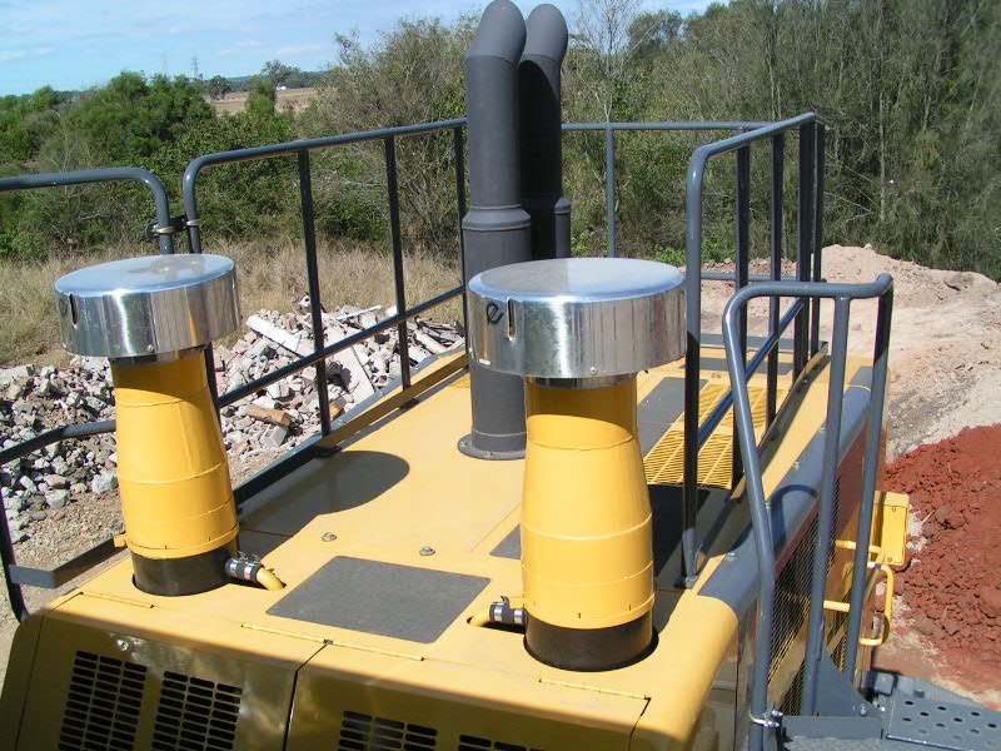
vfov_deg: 37.7
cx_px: 500
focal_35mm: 38
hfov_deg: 49.0
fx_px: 1099
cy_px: 376
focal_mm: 5.8
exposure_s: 1/500
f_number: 5.6
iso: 50
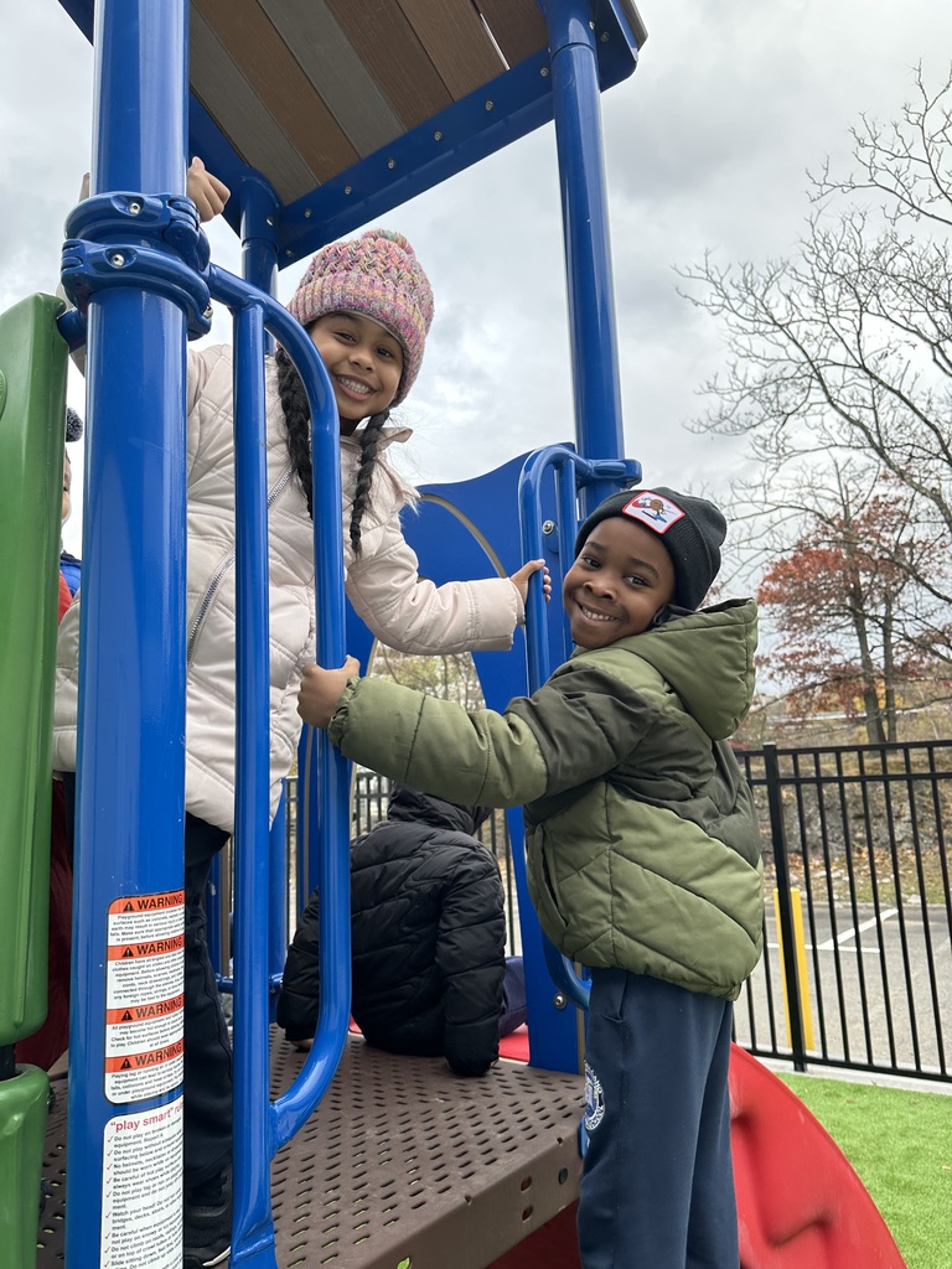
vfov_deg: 71.6
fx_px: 880
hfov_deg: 56.8
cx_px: 476
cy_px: 634
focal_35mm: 24
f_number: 1.78
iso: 80
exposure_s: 1/580
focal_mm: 6.86
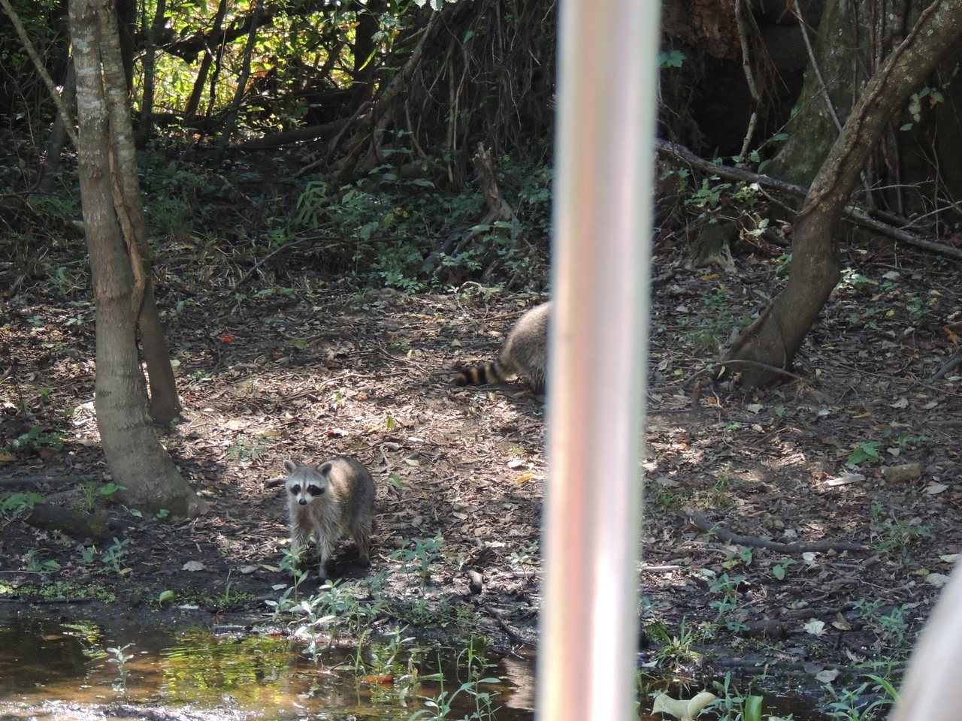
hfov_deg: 11.6
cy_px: 360
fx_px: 4724
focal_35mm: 170
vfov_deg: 8.7
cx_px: 481
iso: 640
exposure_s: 1/250
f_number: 4.5
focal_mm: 30.3
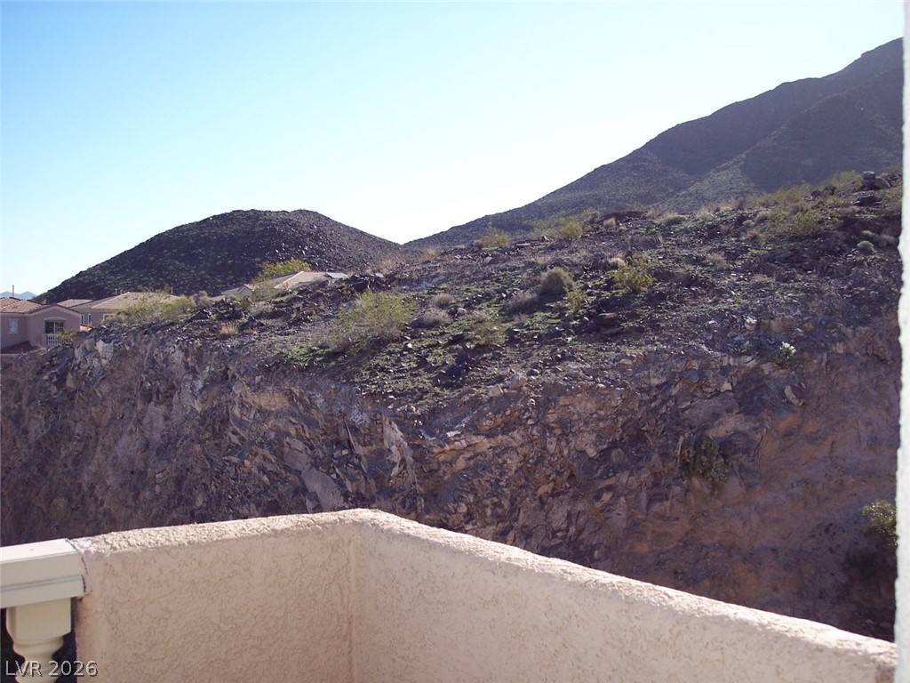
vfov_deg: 36.8
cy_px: 342
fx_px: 1025
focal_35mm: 39
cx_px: 455
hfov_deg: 47.9
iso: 100
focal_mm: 8
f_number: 3.4
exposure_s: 1/500
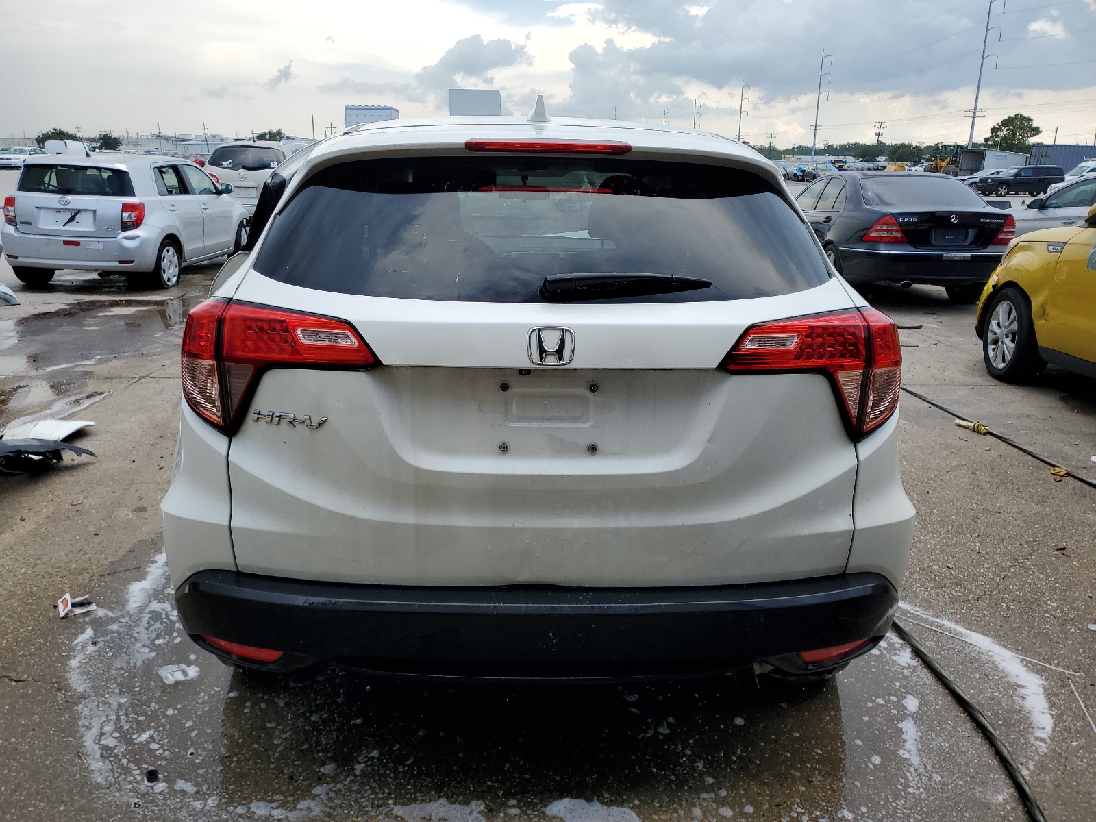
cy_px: 411
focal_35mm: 26
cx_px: 548
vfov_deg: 53.1
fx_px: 823
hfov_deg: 67.3
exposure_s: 1/1111
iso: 50
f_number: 1.5
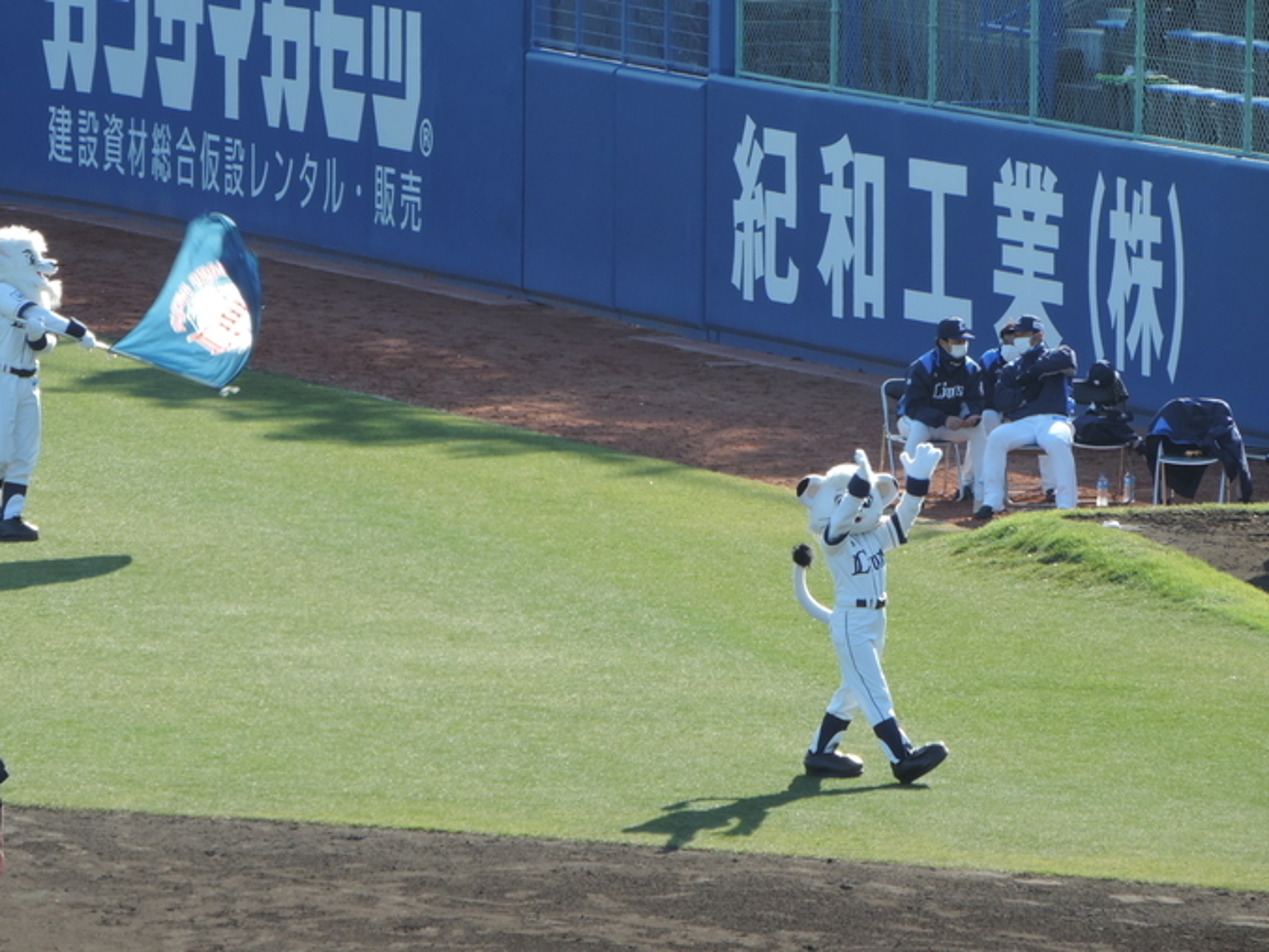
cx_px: 527
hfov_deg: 5.2
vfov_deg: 3.9
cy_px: 416
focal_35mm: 384
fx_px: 14080
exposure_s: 1/200
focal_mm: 57.9
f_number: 4.8
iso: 90
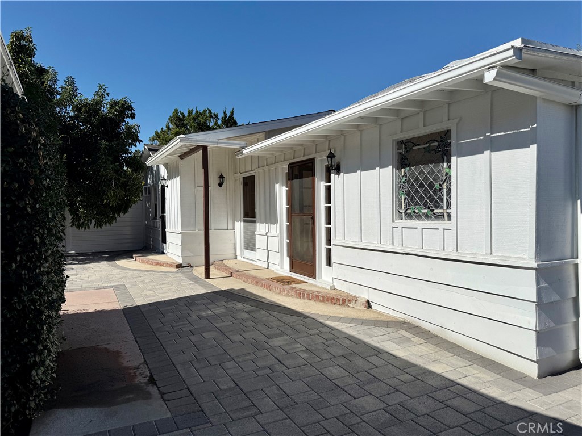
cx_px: 291
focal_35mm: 24
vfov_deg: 56.8
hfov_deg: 71.6
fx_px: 404
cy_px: 218
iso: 80
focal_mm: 6.76
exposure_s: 1/14286
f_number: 1.78
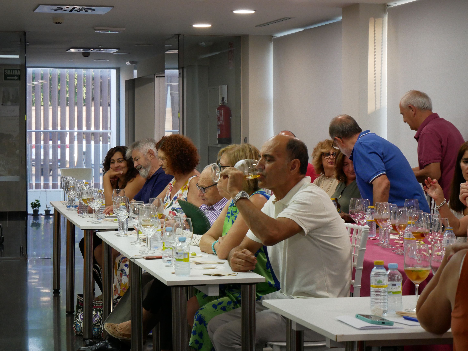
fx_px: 1190
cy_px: 176
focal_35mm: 88
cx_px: 234
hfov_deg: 22.2
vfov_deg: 16.8
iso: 1600
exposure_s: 1/100
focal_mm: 44
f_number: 5.6
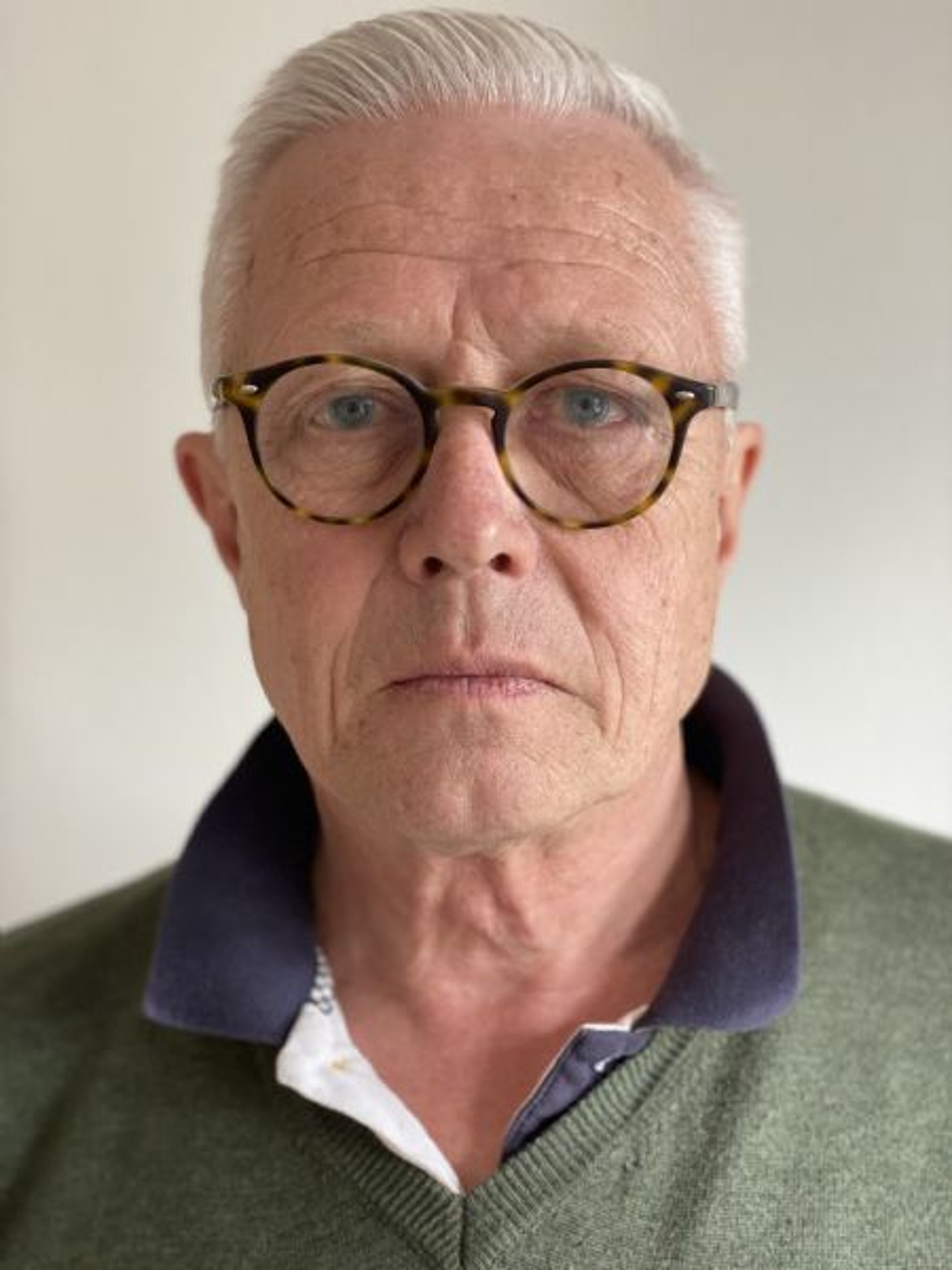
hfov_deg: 28.0
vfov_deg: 36.8
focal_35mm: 52
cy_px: 635
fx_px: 1907
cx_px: 476
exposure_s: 1/100
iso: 200
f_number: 2
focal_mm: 6
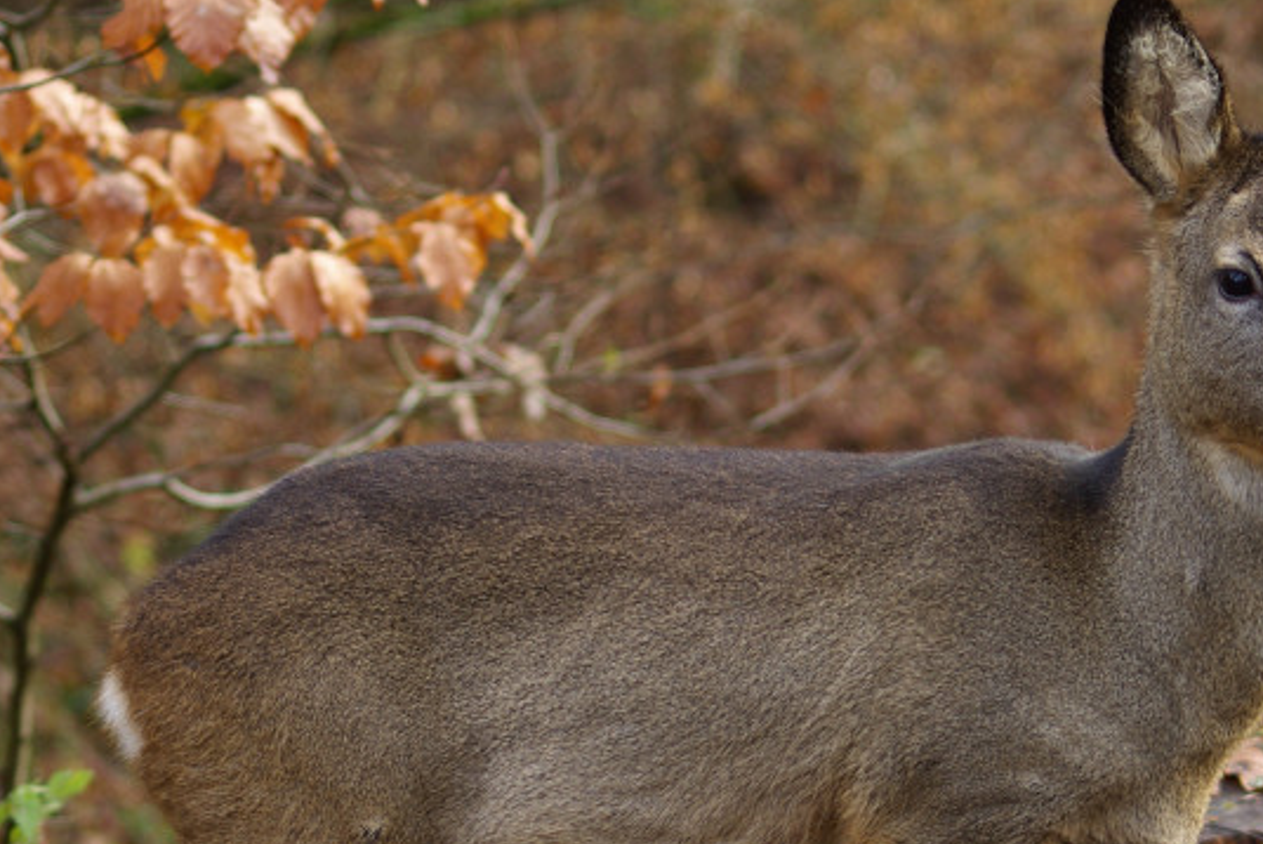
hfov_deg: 10.5
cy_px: 612
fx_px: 6880
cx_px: 926
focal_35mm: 196
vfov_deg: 7.0
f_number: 4
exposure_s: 1/30
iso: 100
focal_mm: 70
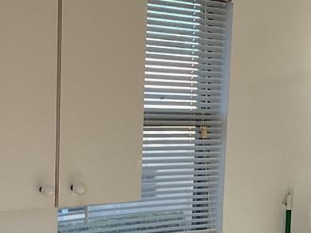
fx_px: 1068
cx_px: 89
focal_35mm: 119
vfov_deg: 12.2
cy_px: 280
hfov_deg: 16.5
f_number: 1.8
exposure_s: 1/241
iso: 16
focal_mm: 3
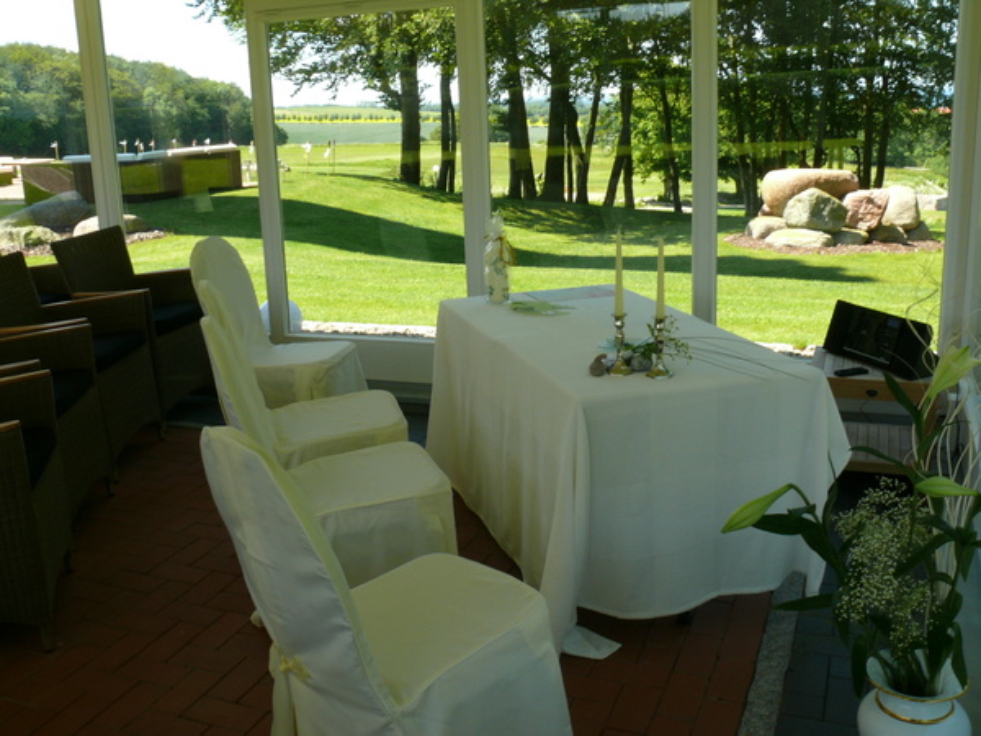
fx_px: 992
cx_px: 490
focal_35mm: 35
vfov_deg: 40.7
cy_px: 368
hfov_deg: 52.6
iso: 100
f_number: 9
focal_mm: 7.4
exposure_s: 1/40
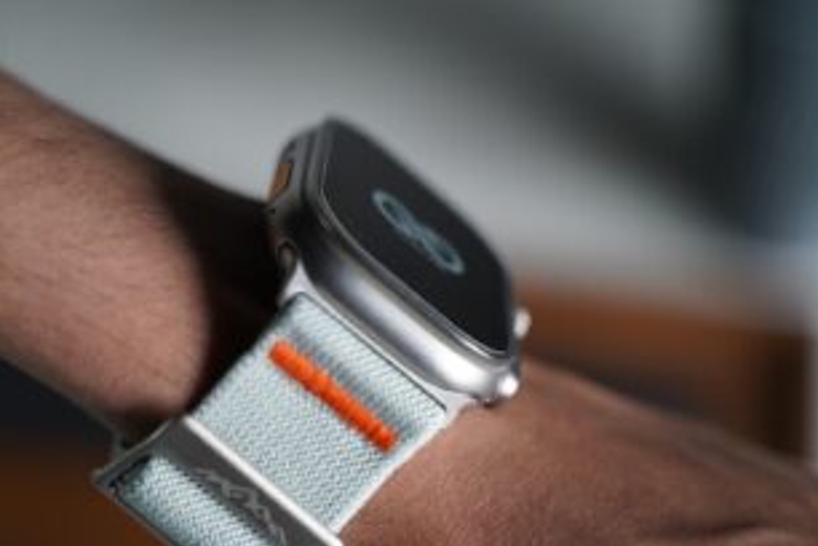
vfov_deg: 16.8
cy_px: 349
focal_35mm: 81
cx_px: 318
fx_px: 1840
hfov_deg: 25.0
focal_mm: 62
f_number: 2.8
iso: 2500
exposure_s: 1/200
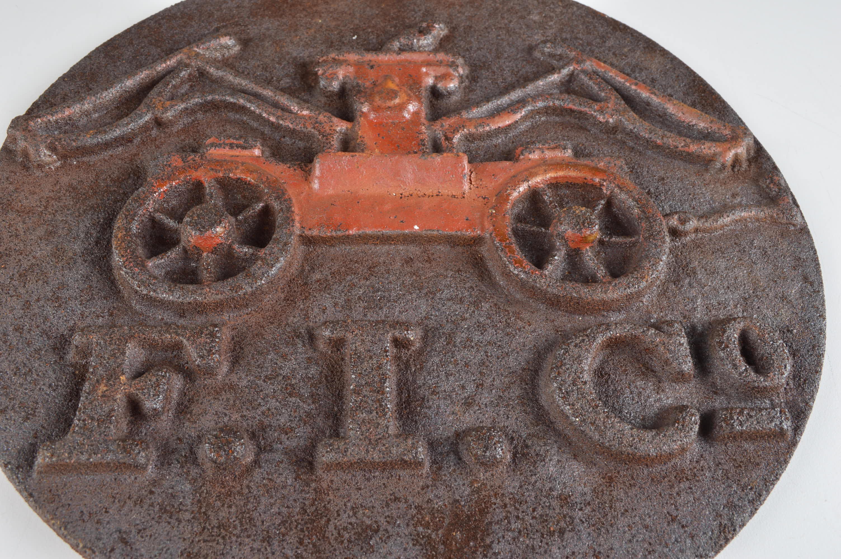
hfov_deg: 62.0
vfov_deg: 43.5
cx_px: 420
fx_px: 700
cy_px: 280
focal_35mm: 30
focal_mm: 20
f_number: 10
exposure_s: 1/125
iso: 200
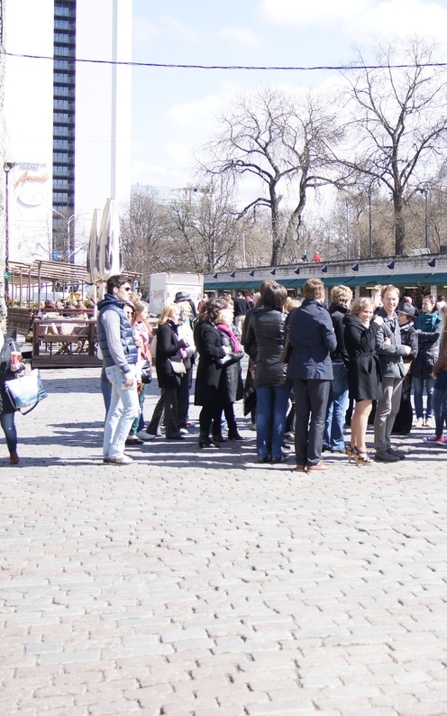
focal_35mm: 60
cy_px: 357
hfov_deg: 21.2
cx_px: 405
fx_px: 1170
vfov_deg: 34.0
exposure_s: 1/320
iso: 100
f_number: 4.5
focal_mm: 26
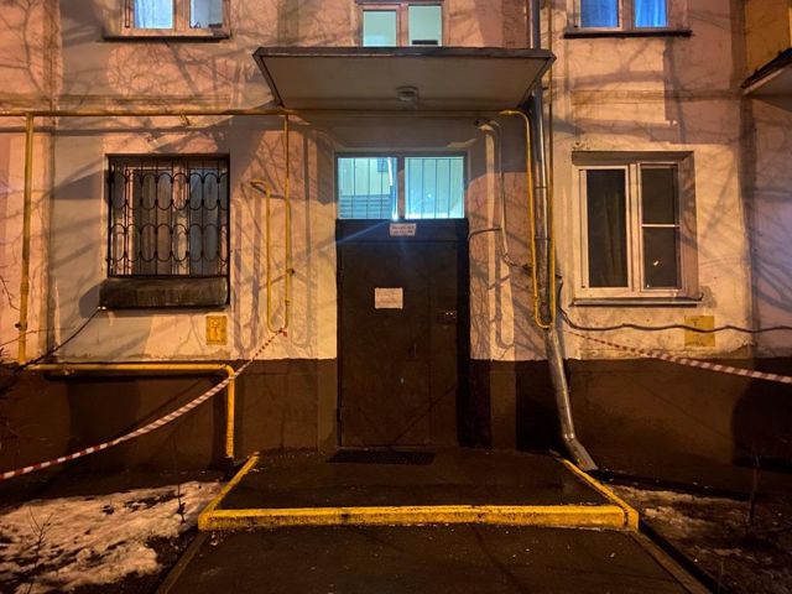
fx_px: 595
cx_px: 396
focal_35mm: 26
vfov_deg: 53.1
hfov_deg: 67.3
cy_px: 297
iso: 800
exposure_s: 1/8
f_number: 1.8
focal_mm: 4.25
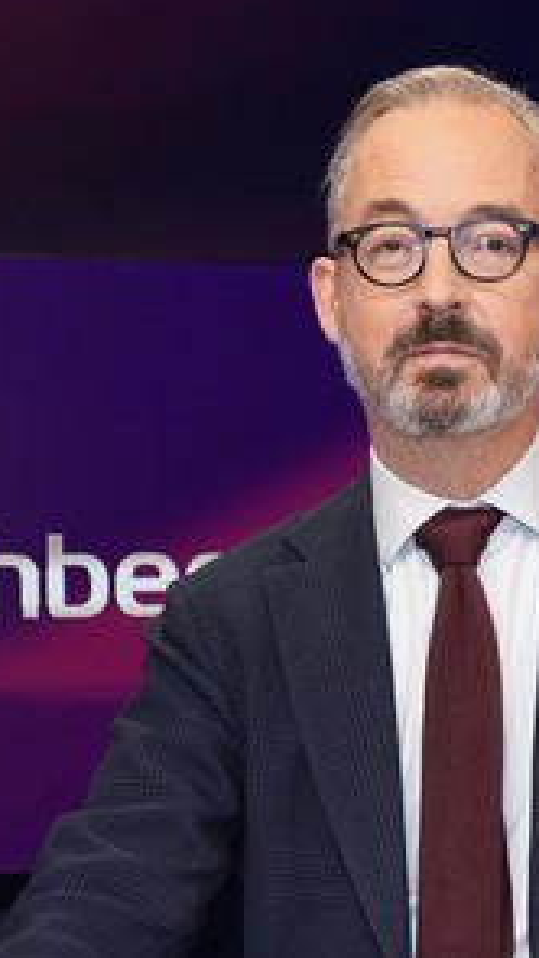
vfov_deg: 37.2
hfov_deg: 21.2
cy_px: 477
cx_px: 430
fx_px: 1422
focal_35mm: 56
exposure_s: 1/125
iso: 2000
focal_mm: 35
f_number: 5.6
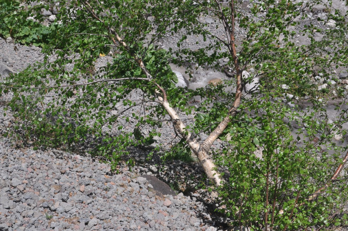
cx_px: 174
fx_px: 405
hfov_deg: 46.5
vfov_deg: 31.8
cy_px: 116
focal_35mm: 42
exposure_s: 1/125
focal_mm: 28
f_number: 16
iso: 200
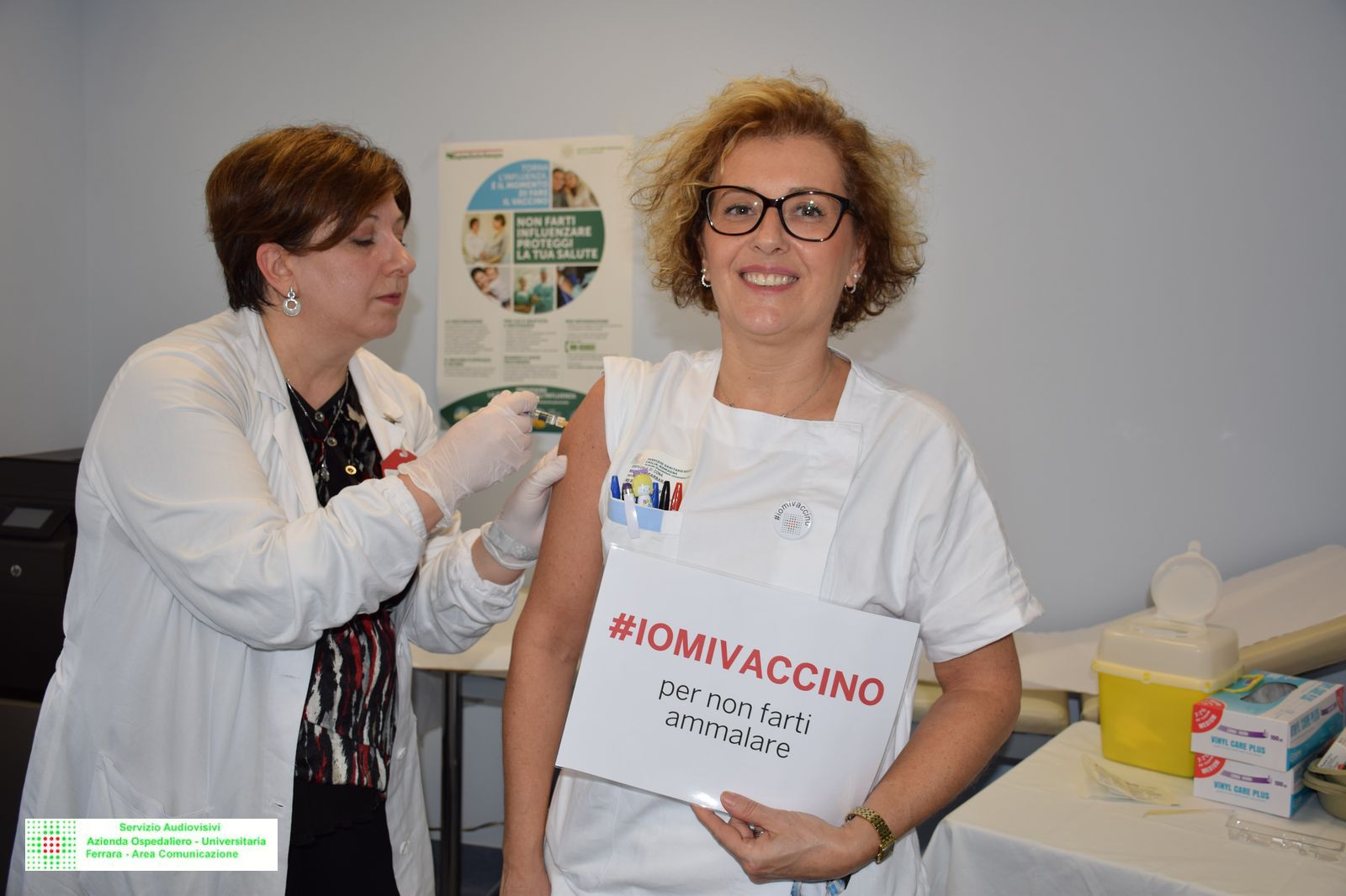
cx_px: 673
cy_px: 448
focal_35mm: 34
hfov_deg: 55.1
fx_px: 1290
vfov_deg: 38.3
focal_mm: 23
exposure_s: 1/60
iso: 100
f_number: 3.8
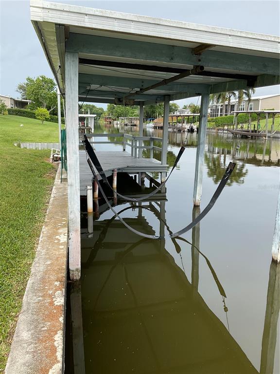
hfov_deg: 48.2
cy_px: 187
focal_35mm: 29
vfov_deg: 61.7
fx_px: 313
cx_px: 140
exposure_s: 1/898
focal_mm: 3
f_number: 1.8
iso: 16
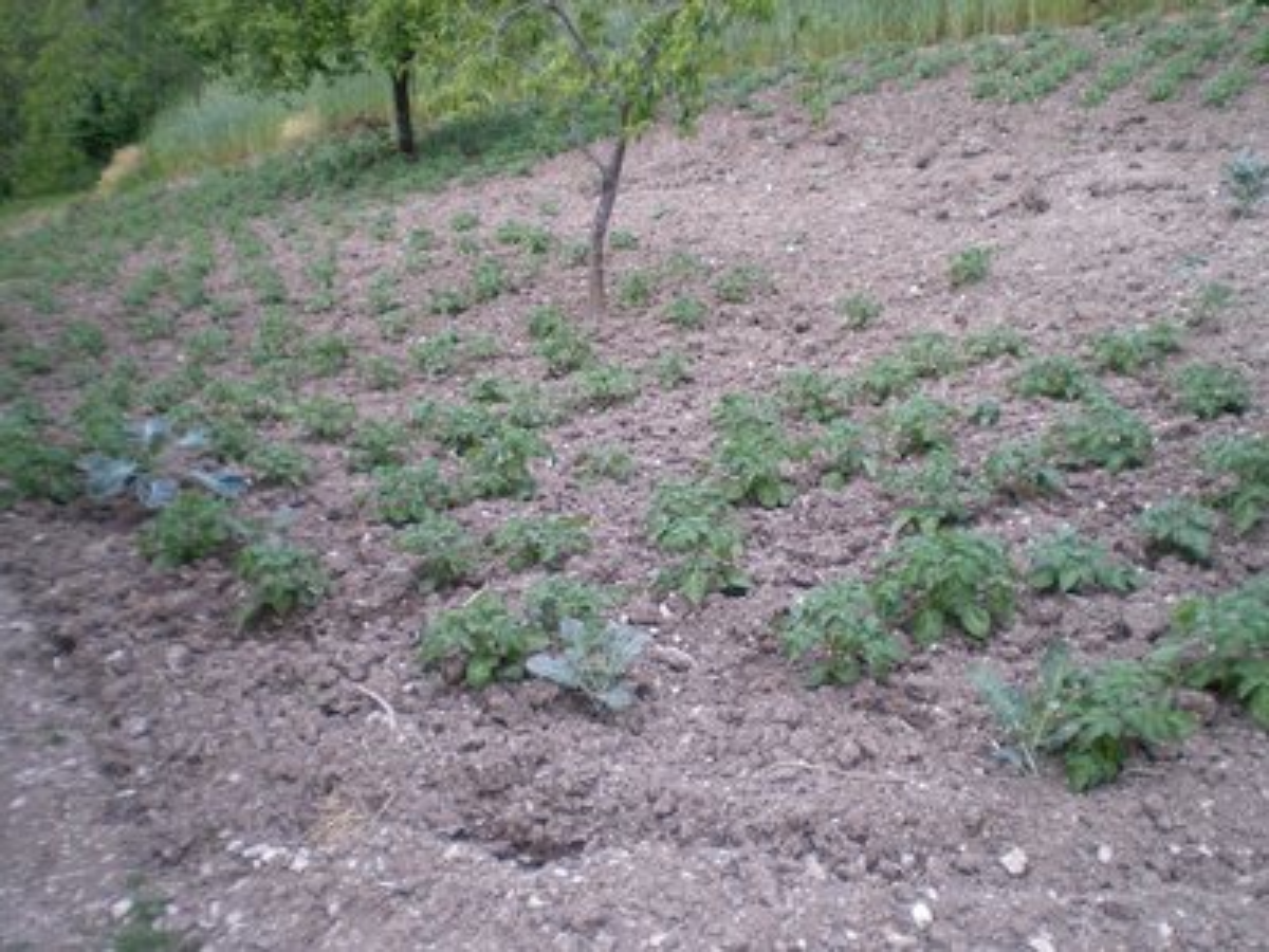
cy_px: 476
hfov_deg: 49.0
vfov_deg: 37.7
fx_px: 1393
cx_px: 634
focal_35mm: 38
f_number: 3.1
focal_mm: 6.3
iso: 64
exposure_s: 1/125
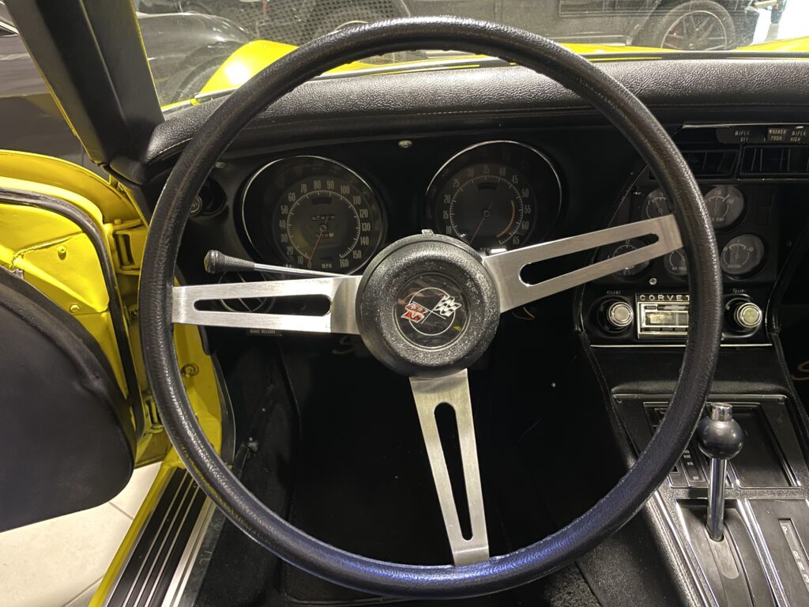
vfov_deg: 53.1
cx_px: 404
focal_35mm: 26
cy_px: 304
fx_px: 608
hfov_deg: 67.3
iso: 1000
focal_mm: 4.2
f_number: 1.6
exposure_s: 1/25
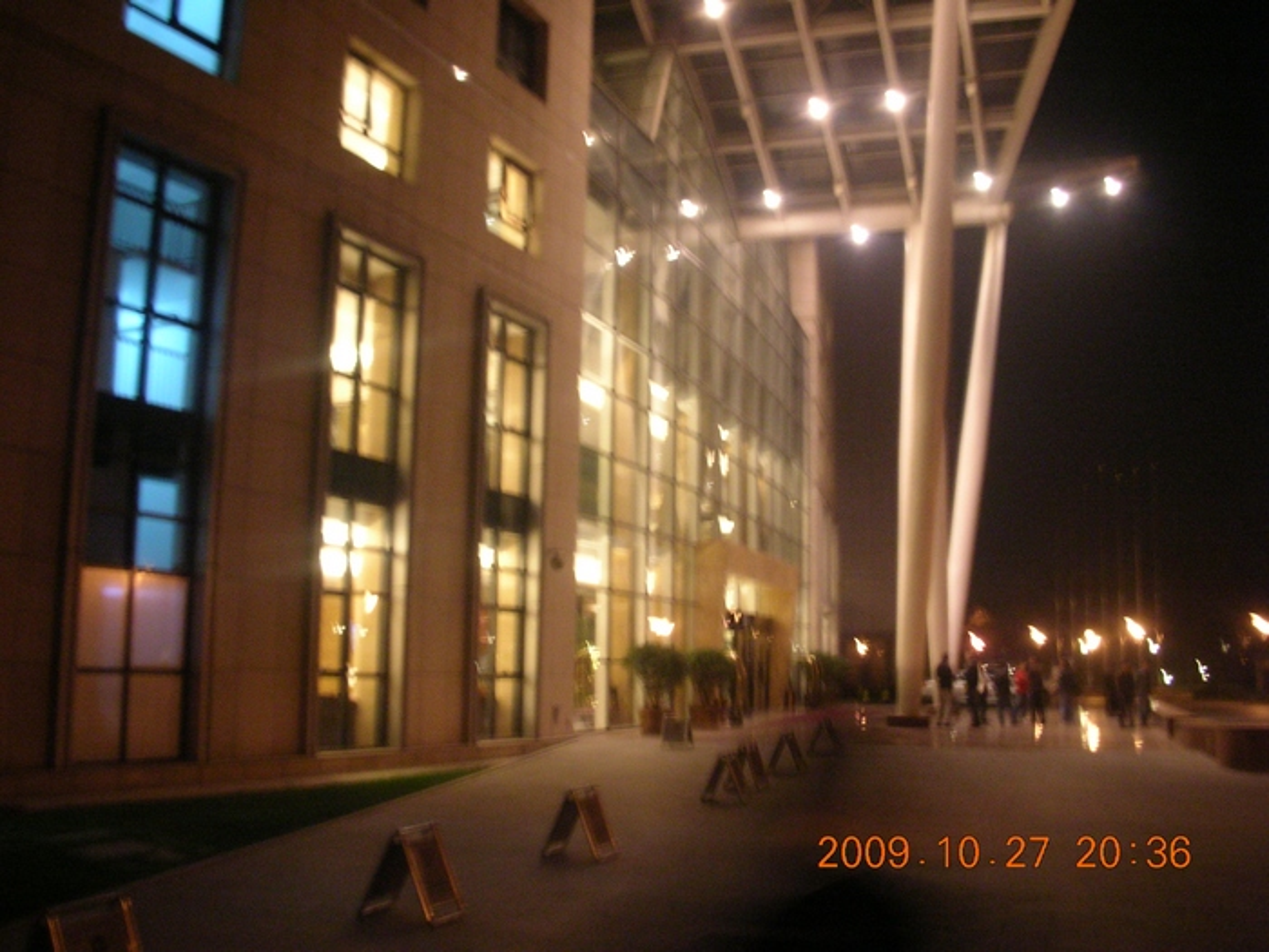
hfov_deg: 52.6
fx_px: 1283
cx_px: 634
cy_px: 476
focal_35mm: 35
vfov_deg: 40.7
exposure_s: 1/2.3
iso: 200
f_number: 3
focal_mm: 5.8
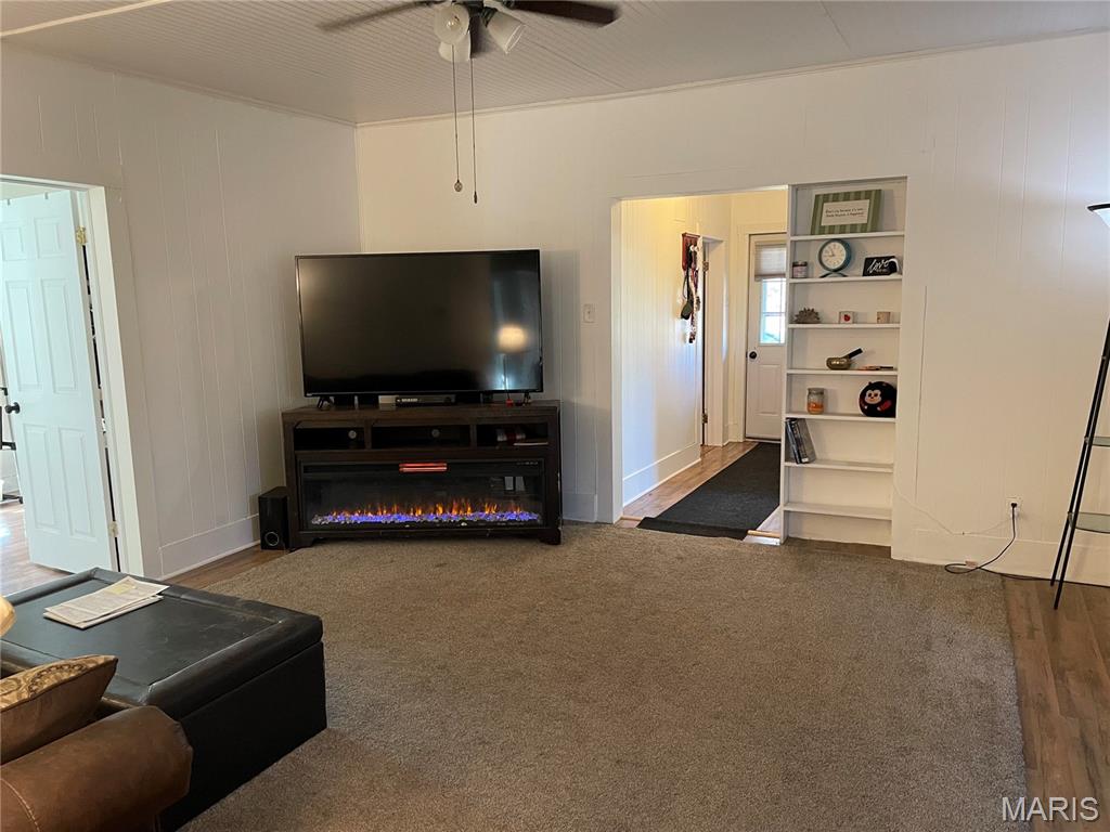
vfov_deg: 53.1
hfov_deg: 67.3
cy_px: 416
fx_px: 834
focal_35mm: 26
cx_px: 555
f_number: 1.6
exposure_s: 1/60
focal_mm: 4.2
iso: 400
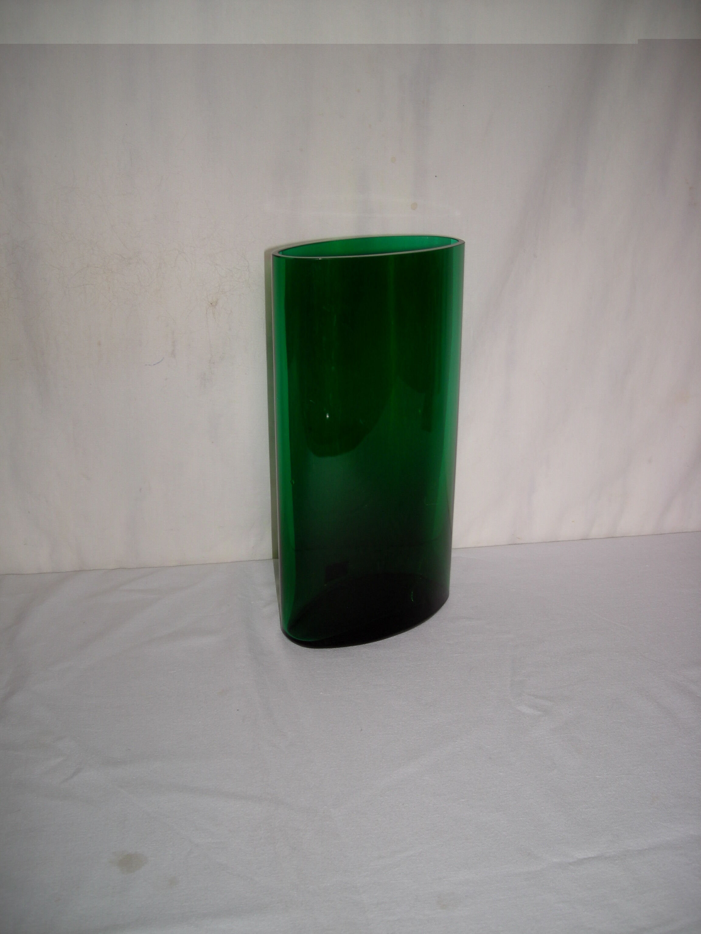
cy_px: 467
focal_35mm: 35
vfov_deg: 52.6
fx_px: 945
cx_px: 350
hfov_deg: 40.7
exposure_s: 1/59.3
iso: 50
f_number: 2.8
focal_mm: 5.7
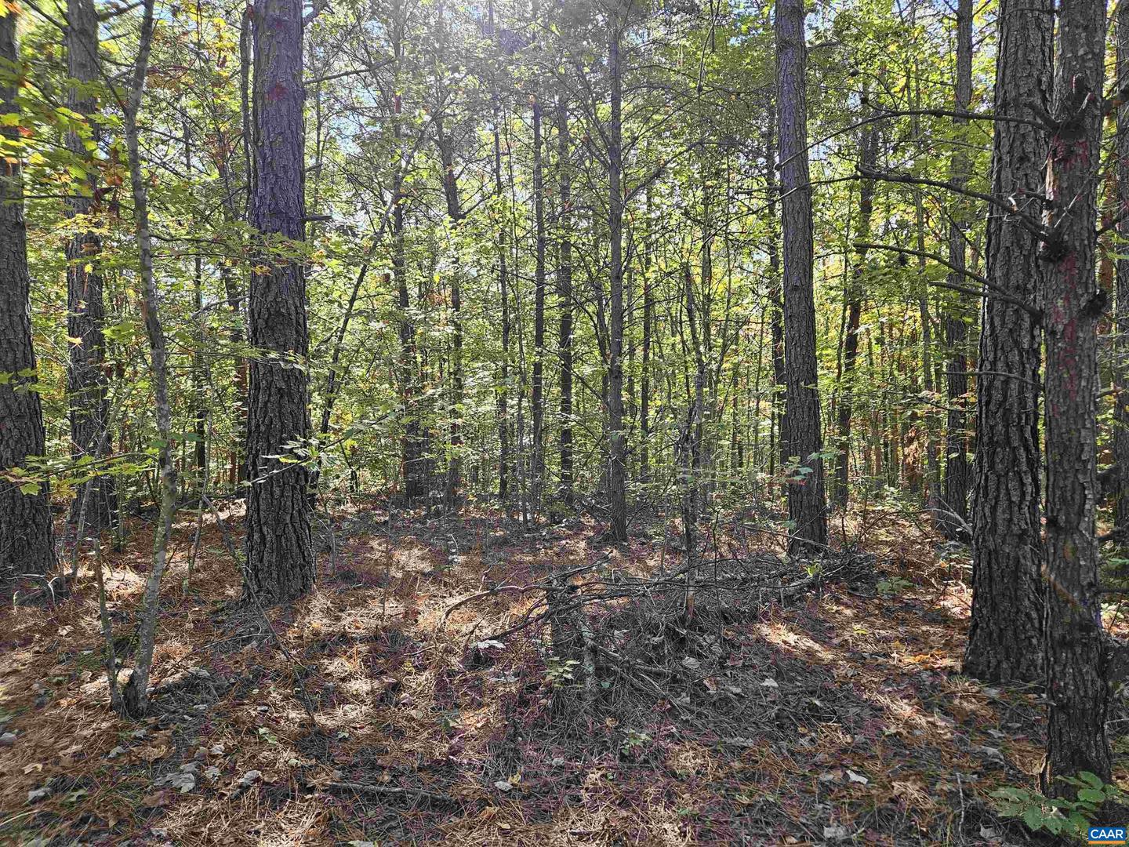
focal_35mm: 23
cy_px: 424
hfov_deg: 73.9
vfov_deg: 58.9
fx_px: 750
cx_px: 564
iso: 100
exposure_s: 1/180
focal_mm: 5.4
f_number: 1.8
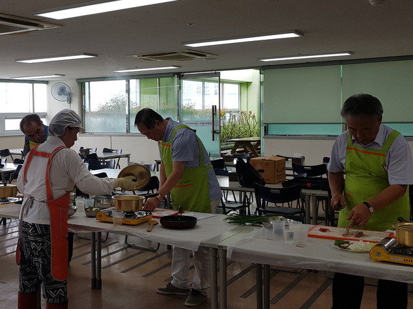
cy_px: 135
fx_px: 501
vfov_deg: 34.3
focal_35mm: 42
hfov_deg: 43.3
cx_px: 99
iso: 40
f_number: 1.7
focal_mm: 4.3
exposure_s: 1/168
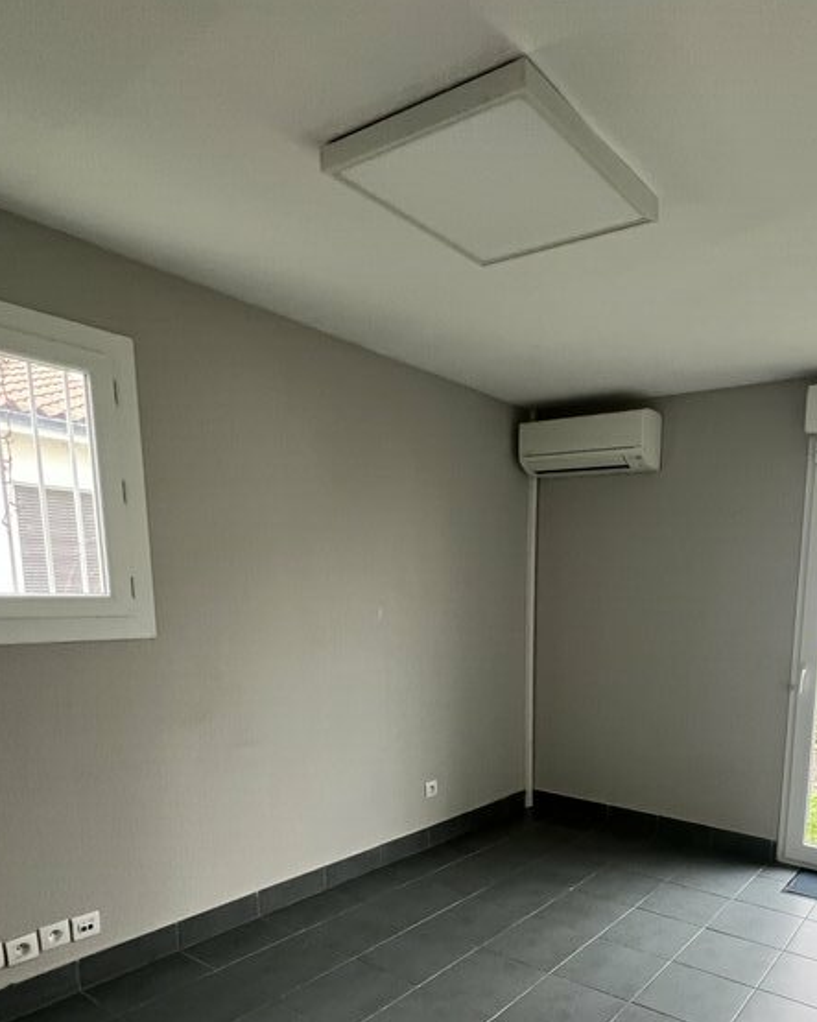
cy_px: 714
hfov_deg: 60.6
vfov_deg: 71.9
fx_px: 665
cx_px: 583
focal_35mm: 22
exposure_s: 1/99
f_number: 1.8
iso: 250
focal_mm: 1.57
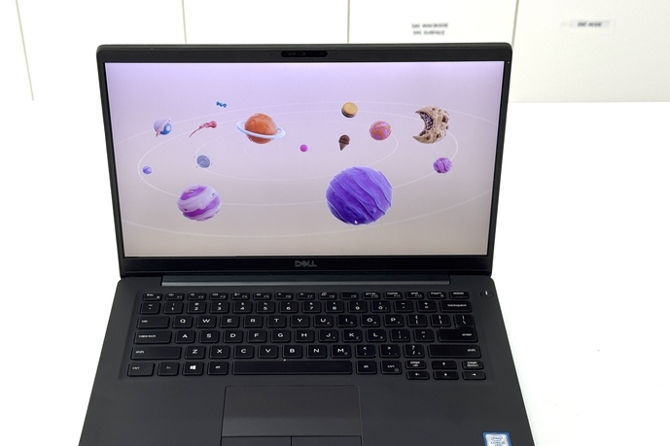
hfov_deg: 34.5
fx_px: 1079
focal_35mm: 58
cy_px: 239
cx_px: 308
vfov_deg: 23.4
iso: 64
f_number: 1.78
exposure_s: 1/156
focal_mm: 6.76
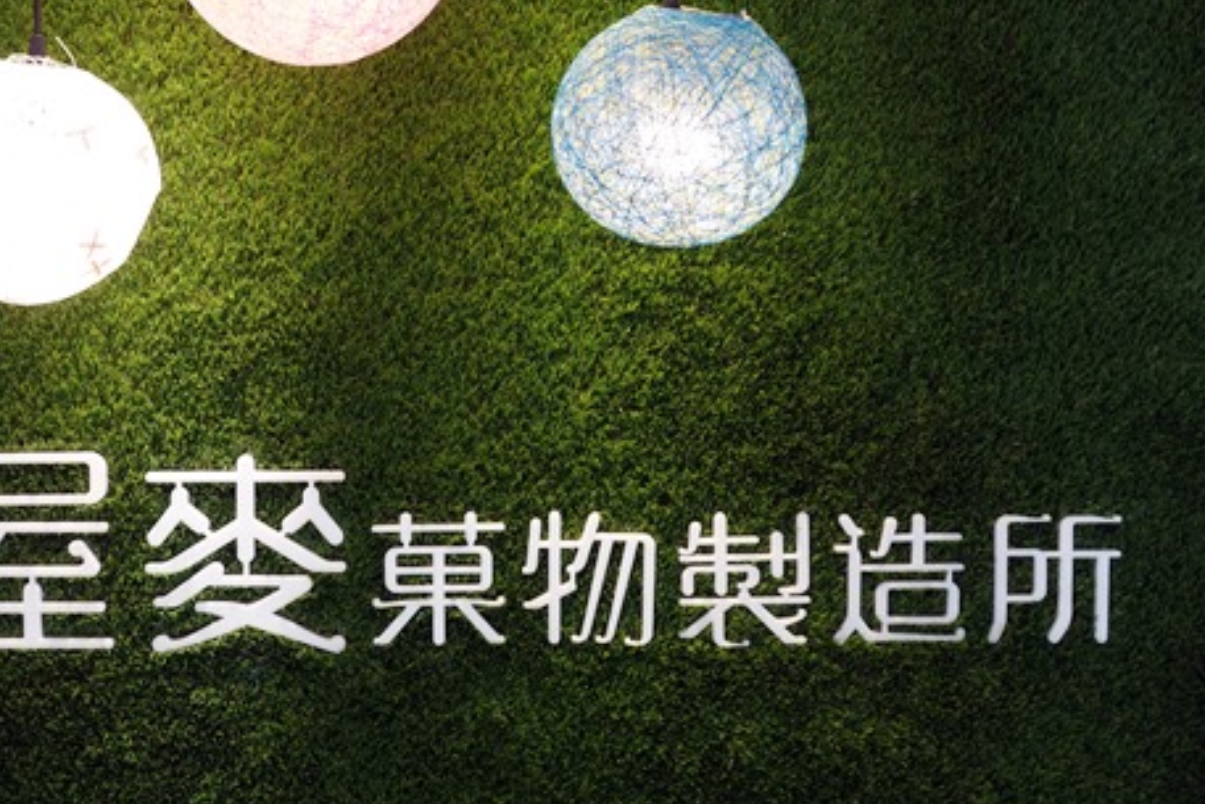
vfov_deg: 25.1
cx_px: 490
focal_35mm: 54
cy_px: 352
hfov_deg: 36.7
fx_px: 1808
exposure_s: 1/40
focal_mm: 14.23
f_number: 4
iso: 160
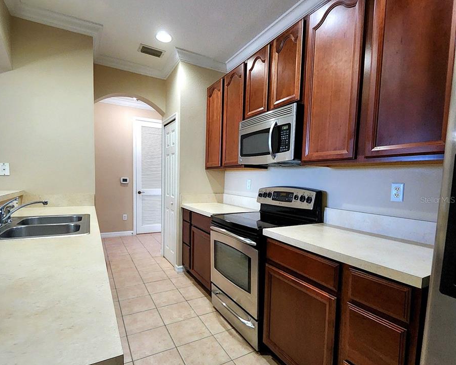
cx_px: 227
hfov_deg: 89.6
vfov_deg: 76.8
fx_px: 229
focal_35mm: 17
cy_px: 200
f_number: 2.2
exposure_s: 1/50.3
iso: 320
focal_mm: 1.13
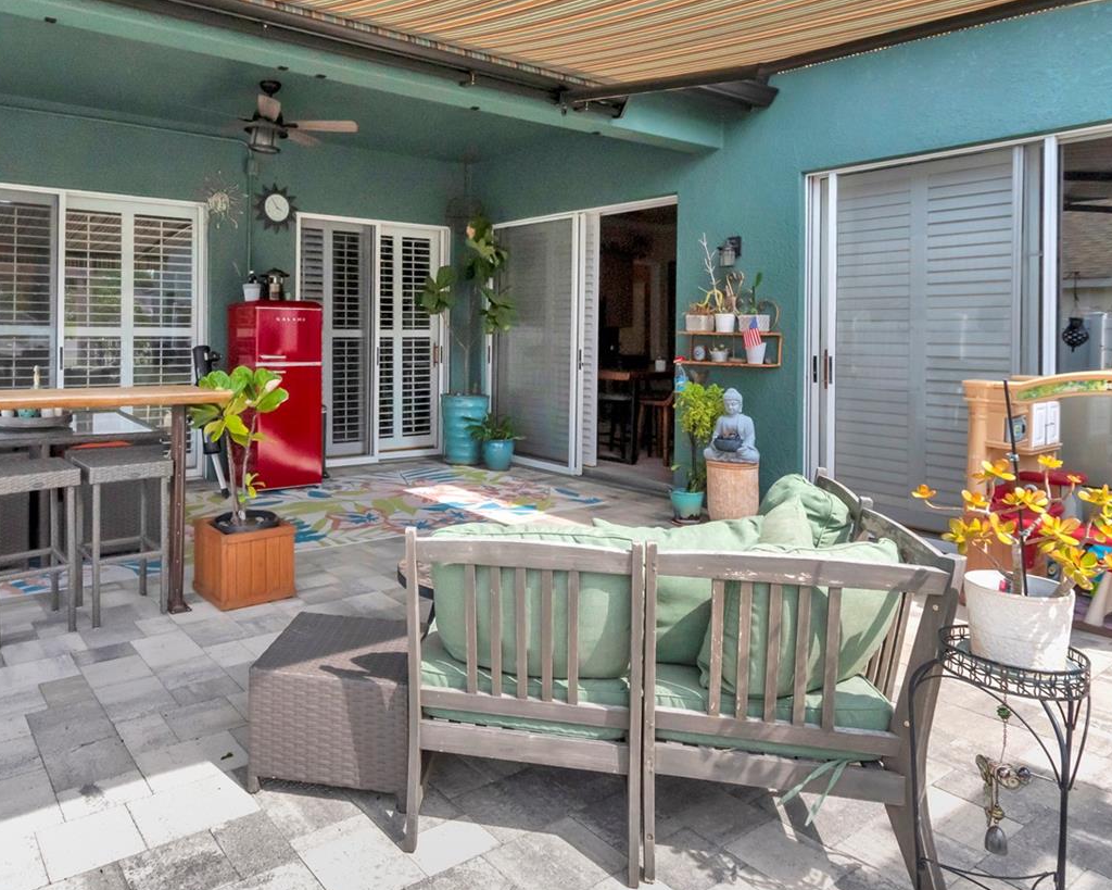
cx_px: 394
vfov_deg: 62.2
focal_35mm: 22
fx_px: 724
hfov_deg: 73.3
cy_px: 334
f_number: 7.1
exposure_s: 1/1600
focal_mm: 10
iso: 500
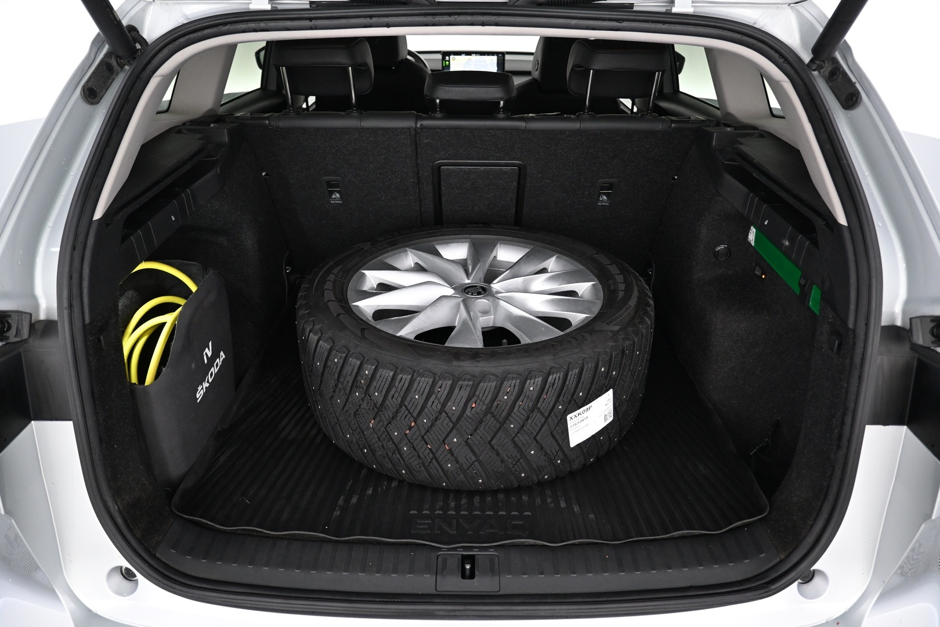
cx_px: 470
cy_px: 314
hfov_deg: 73.7
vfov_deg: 53.1
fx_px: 627
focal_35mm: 24
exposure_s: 1/25
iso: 1100
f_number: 3.5
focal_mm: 16
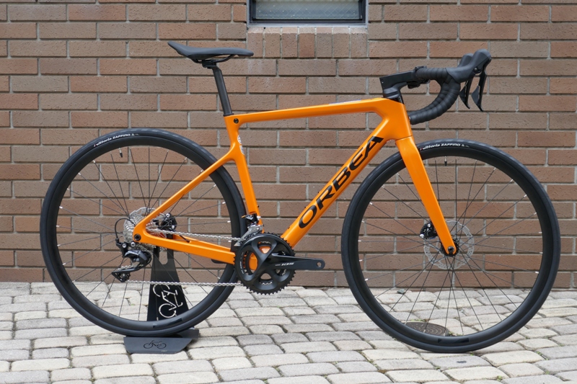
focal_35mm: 62
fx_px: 993
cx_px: 288
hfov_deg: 32.4
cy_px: 192
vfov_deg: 21.9
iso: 160
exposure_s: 1/80
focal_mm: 22.6
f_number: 4.4
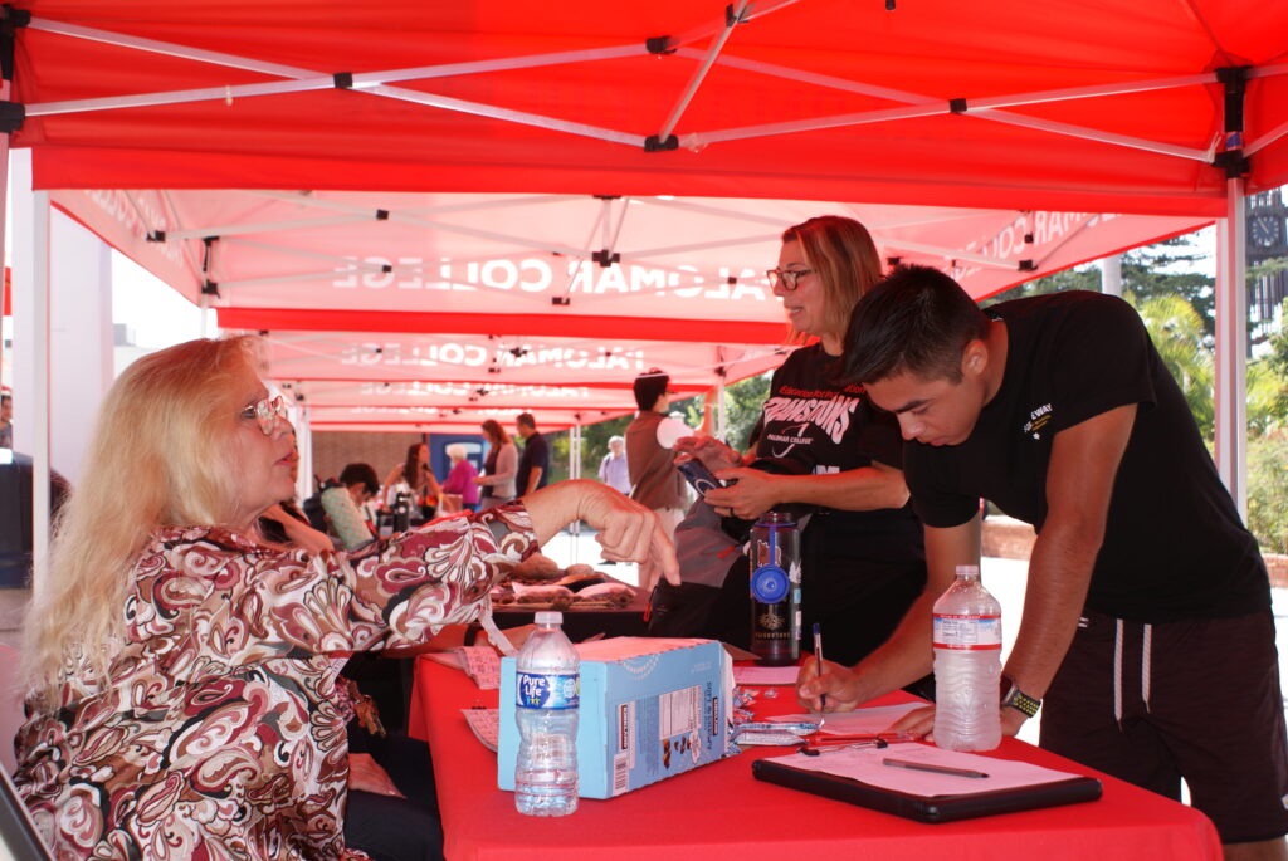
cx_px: 644
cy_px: 430
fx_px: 1504
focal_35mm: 42
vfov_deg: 32.0
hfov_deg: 46.4
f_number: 5.6
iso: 100
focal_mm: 28
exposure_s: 1/100
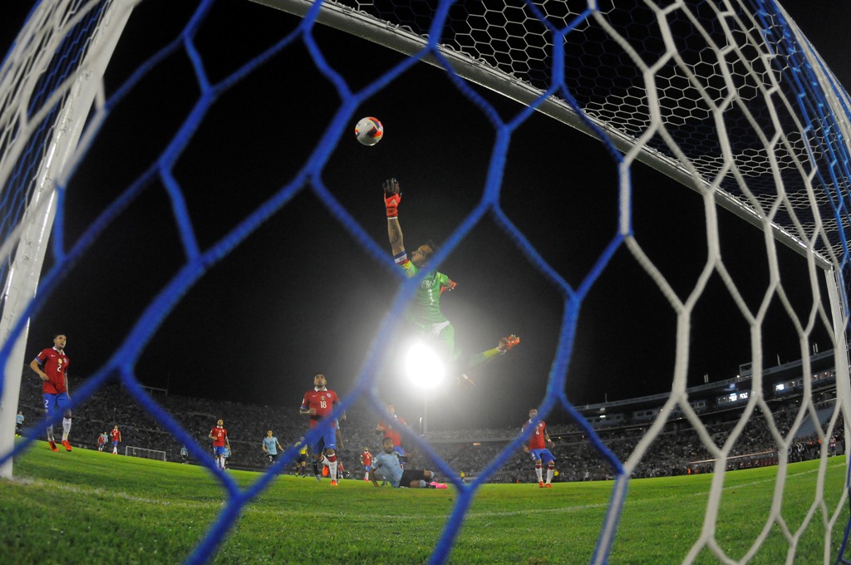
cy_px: 282
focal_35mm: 24
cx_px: 426
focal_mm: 16
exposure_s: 1/400
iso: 1600
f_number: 4
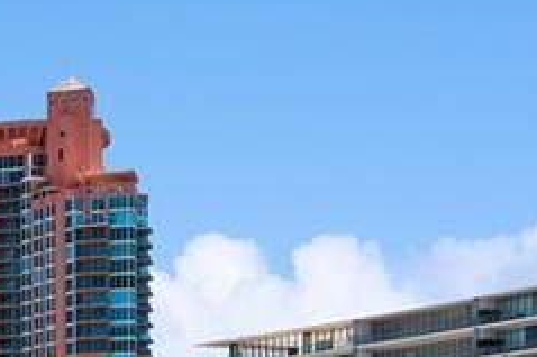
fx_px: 1595
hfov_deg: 15.9
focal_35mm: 107
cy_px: 752
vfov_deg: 11.3
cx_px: -461
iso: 200
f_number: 9
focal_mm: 16
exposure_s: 1/800
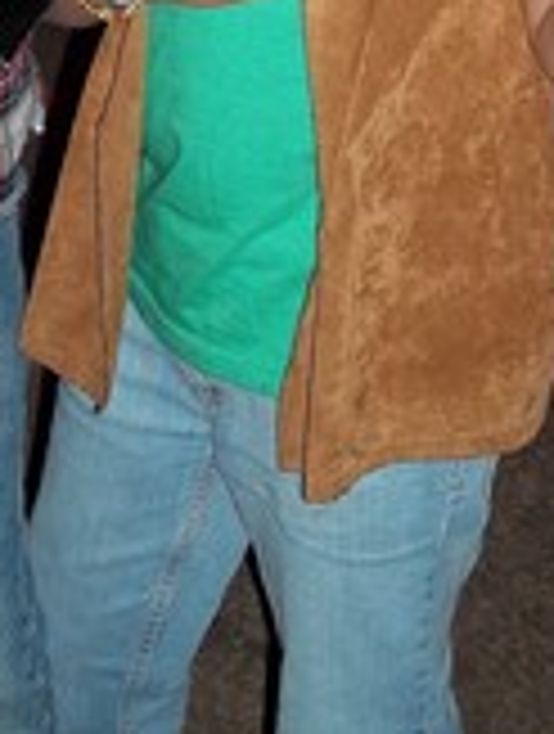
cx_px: 198
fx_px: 1998
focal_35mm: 94
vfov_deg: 19.3
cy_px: -216
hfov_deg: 15.8
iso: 80
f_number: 2.9
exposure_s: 1/30
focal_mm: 5.7
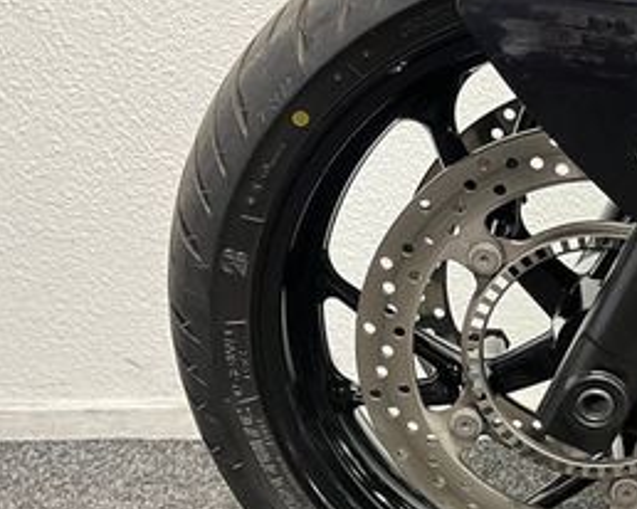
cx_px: 704
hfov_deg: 27.4
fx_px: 1187
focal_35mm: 63
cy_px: 252
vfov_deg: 24.2
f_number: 1.6
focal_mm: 5.1
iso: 400
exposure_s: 1/50
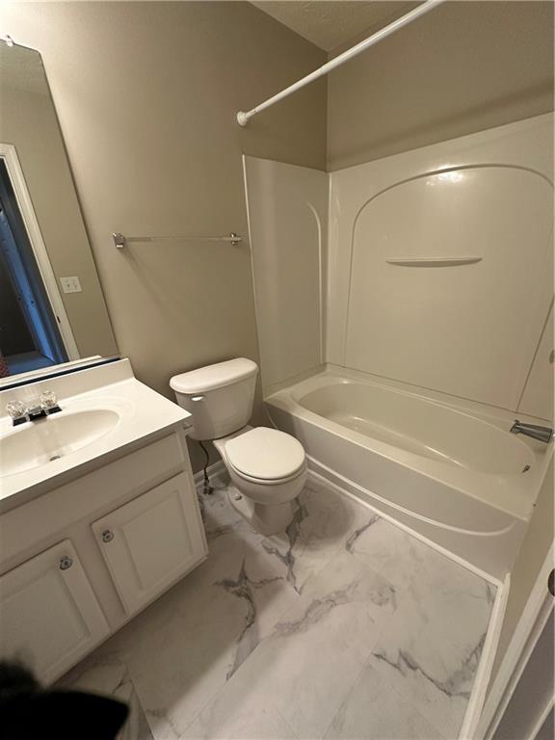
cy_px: 370
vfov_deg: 102.1
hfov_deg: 85.7
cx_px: 278
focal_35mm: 14
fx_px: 299
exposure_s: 1/120
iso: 200
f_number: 2.2
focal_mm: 2.22
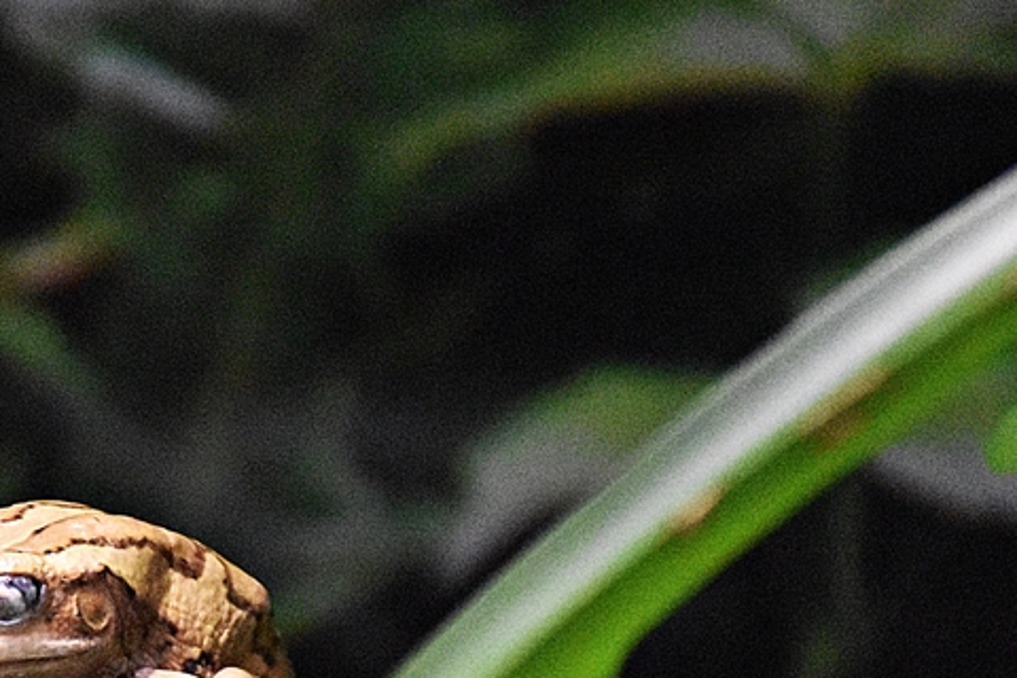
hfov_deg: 4.6
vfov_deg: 3.1
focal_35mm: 448
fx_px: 12655
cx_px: -32
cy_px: 613
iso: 12800
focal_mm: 140
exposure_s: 1/100
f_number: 5.6
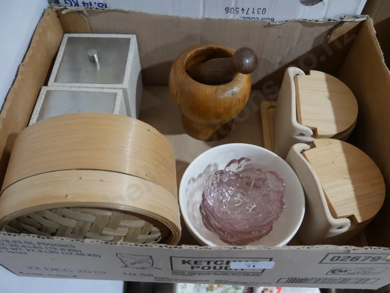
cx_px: 195
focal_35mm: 30
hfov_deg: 59.9
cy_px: 146
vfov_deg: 46.8
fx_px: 338
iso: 1000
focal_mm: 15
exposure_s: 1/60
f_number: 3.6
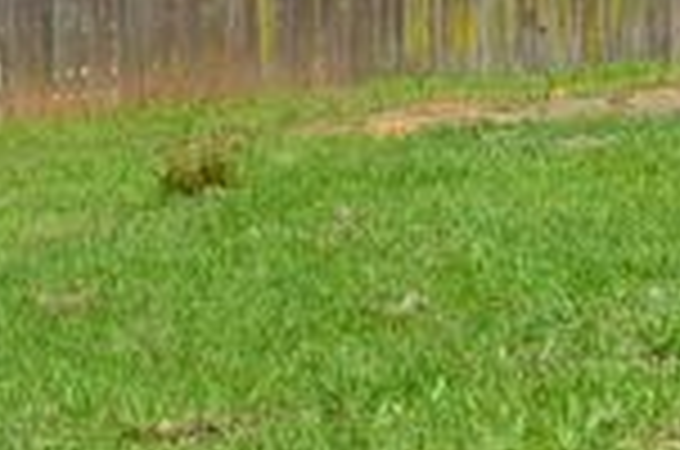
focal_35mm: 215
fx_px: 4053
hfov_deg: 9.5
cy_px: 684
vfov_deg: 6.3
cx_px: 703
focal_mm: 24
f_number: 8
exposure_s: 1/250
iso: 125
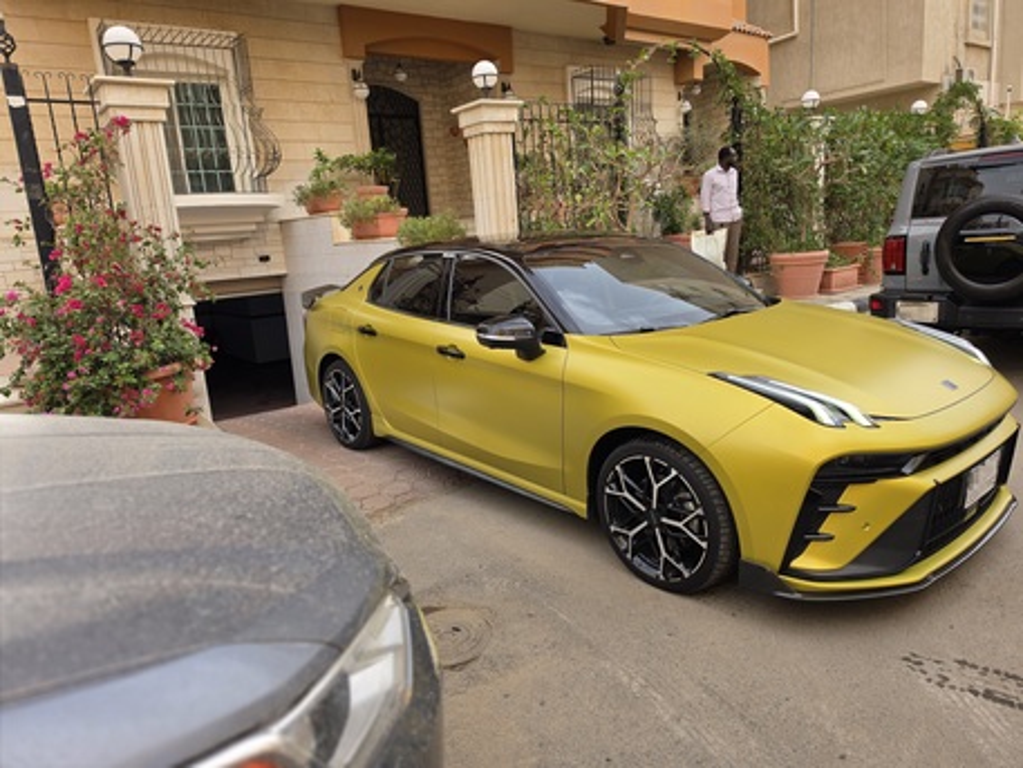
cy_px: 384
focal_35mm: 23
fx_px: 680
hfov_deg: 73.9
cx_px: 512
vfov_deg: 58.9
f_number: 1.4
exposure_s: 1/200
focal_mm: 6.5
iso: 10
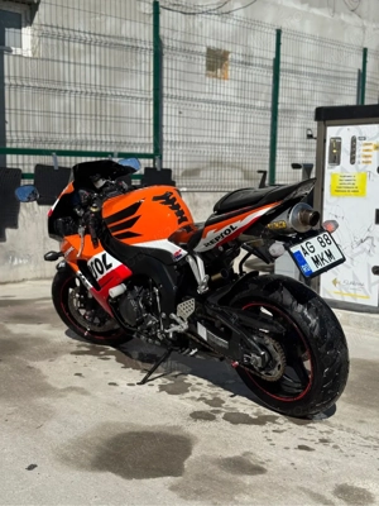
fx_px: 701
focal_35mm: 48
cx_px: 190
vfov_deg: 39.7
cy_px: 253
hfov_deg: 30.3
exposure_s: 1/7092
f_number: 1.78
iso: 64
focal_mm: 6.76
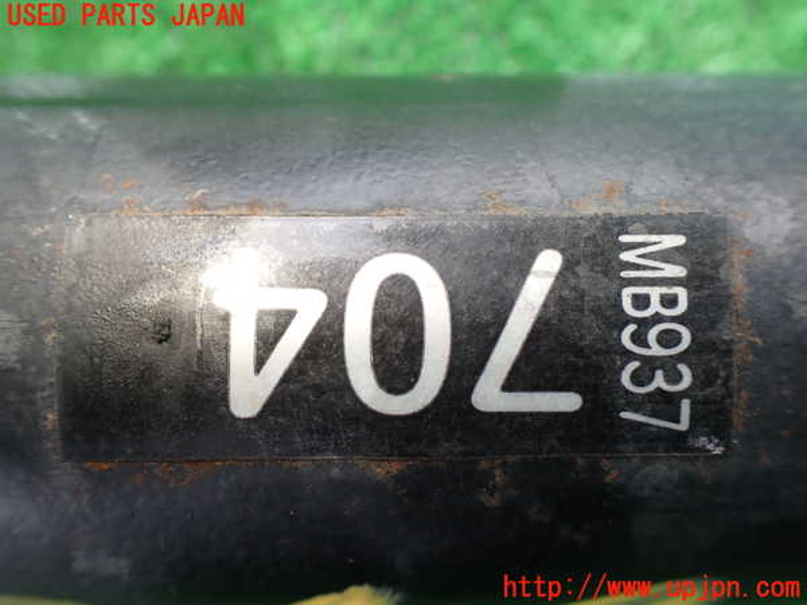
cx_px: 404
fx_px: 699
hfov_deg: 60.0
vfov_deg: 46.8
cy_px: 302
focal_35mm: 30
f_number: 2.3
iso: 125
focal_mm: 5.4
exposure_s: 1/125
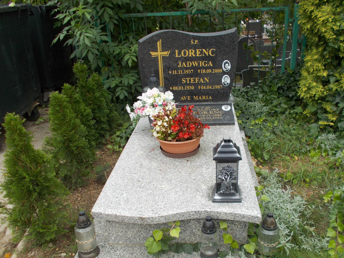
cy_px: 145
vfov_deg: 42.9
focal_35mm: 33
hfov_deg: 55.3
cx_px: 184
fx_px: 328
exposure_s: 1/160
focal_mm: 4.6
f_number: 3.2
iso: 80
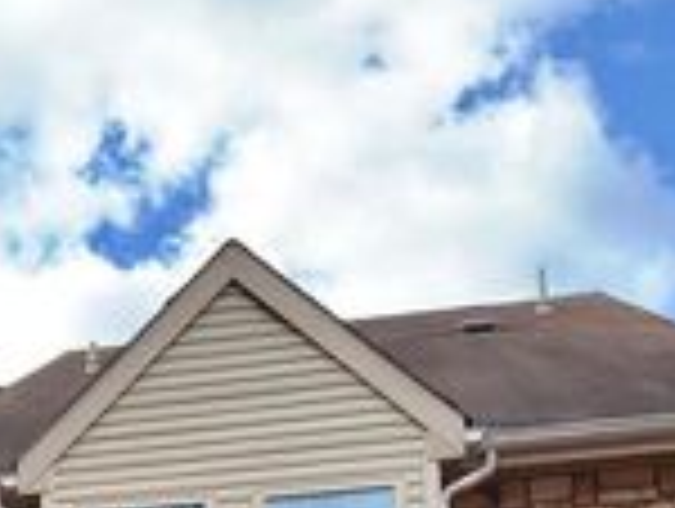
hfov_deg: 23.6
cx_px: 40
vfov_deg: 16.4
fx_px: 1562
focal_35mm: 80
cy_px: 825
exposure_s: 1/965
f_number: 1.78
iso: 80
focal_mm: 6.76
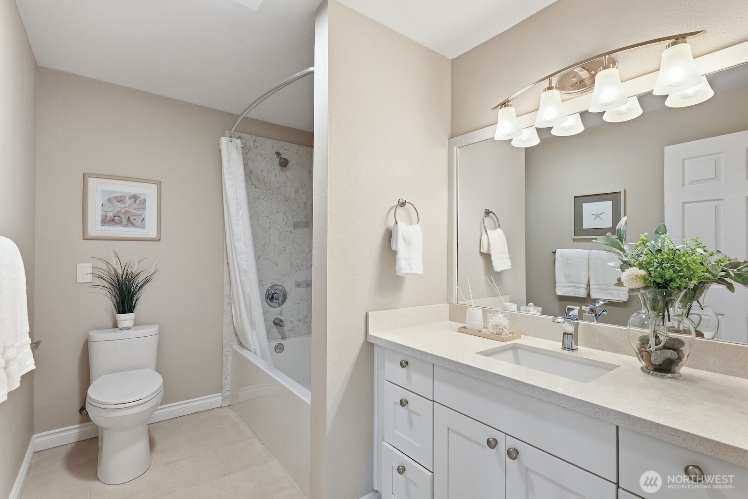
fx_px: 332
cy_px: 250
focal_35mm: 16
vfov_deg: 73.8
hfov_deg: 96.7
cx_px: 374
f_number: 7.1
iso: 1250
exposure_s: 1/320
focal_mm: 16
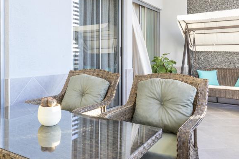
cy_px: 61
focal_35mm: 34
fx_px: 226
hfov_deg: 55.2
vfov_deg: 38.6
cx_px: 92
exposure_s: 1/1.67
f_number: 14
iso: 100
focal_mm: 19
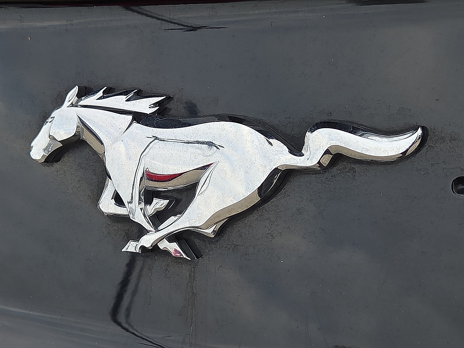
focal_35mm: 60
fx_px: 804
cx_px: 232
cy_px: 174
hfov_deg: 32.2
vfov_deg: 24.4
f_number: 1.8
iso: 76
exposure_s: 1/714
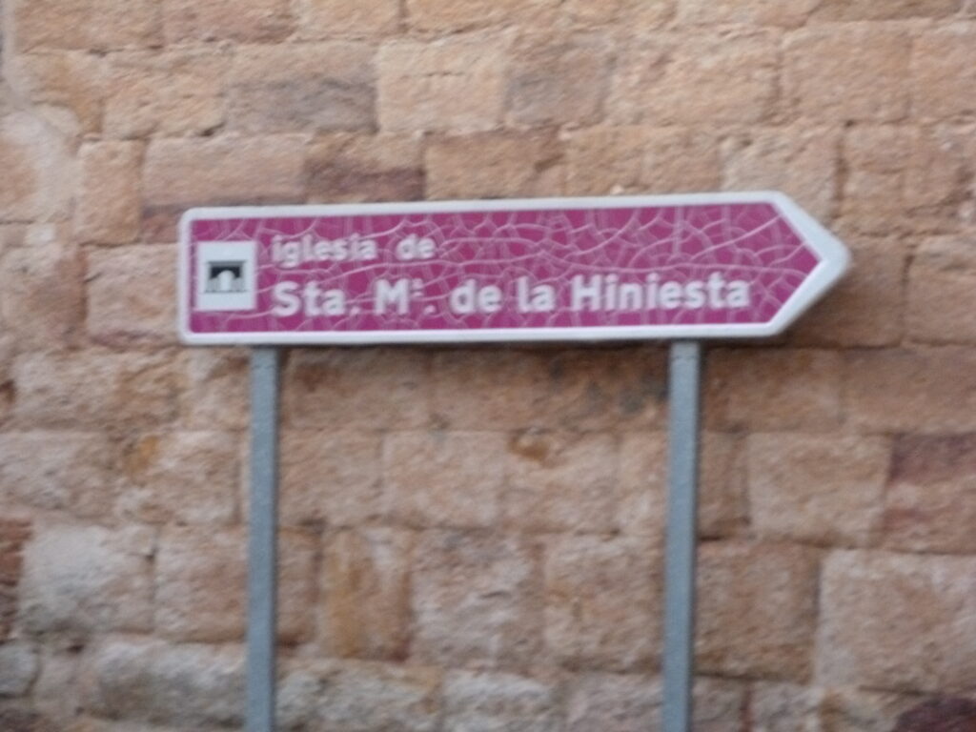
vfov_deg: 7.4
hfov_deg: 9.9
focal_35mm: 200
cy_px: 366
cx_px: 488
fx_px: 5639
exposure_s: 1/20
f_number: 3.8
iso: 800
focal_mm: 36.1
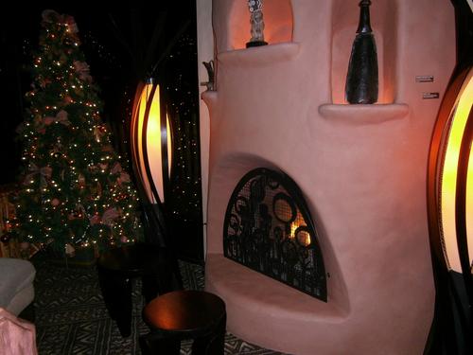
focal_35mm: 26
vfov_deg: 53.1
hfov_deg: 67.3
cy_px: 178
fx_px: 355
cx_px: 236
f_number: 2.8
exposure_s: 1/30
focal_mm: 4.7
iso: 200
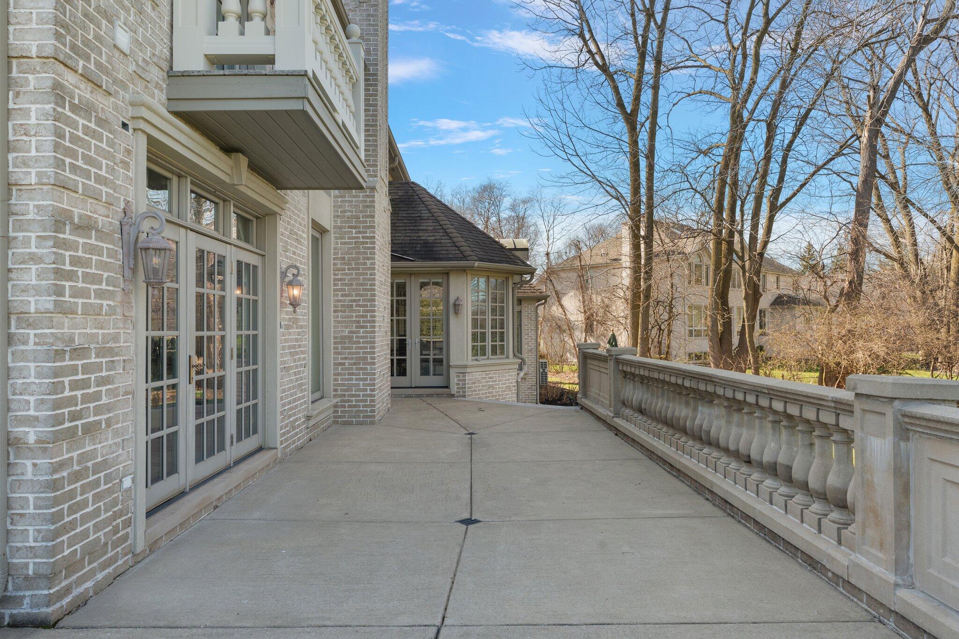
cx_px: 480
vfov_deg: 53.1
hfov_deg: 73.7
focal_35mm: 24
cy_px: 320
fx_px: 639
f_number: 9
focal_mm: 24
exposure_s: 1/60
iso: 640
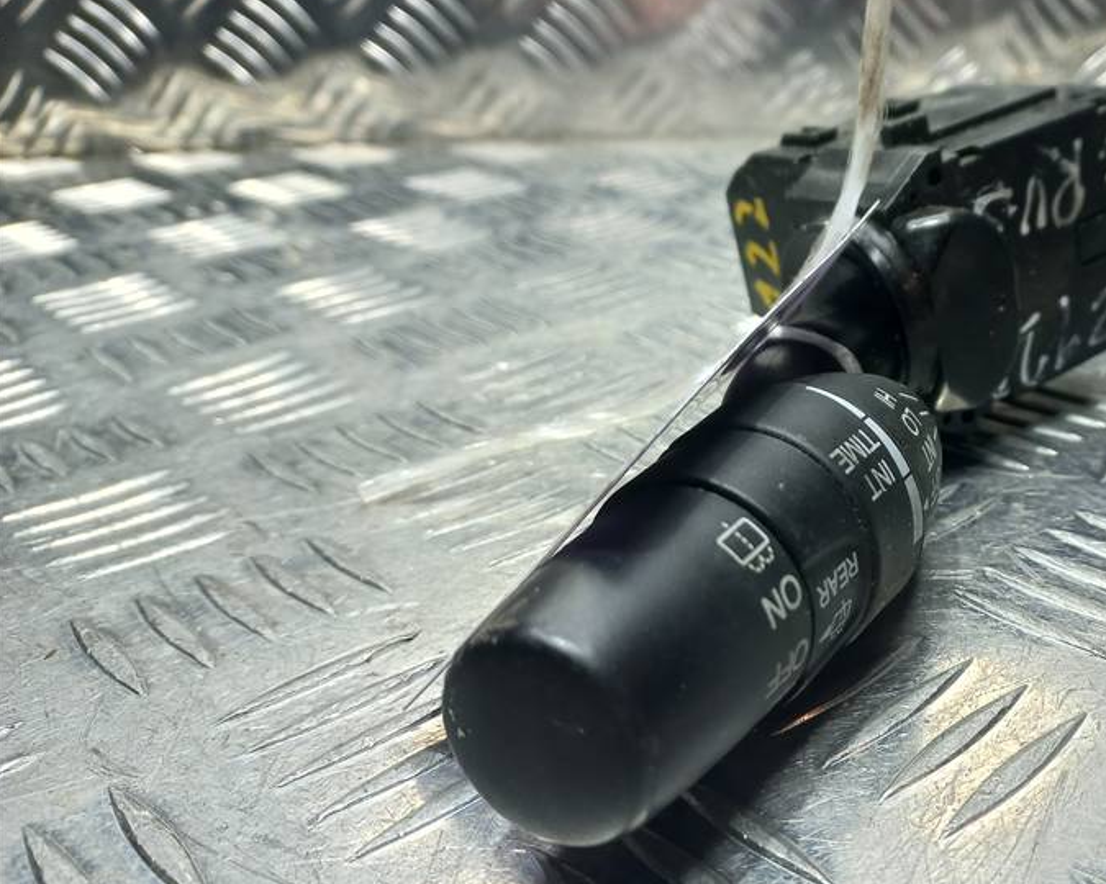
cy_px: 478
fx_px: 1211
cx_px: 832
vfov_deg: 40.1
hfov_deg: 47.2
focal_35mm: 37
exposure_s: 1/50
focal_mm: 4.6
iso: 50
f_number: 1.8
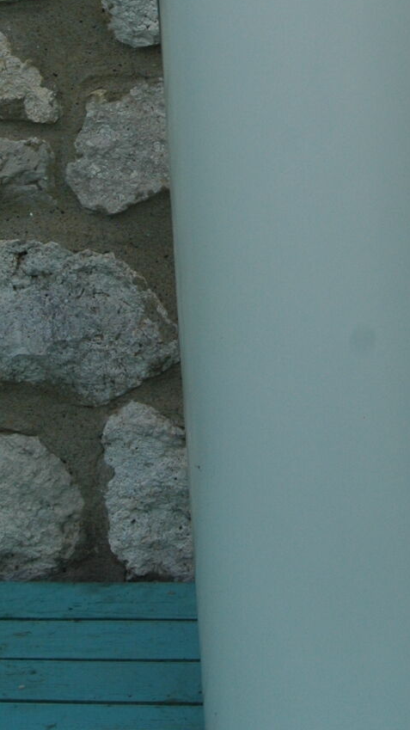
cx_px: 446
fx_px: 2244
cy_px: 49
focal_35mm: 116
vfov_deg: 18.1
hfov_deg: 10.3
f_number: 6.3
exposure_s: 1/125
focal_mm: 28
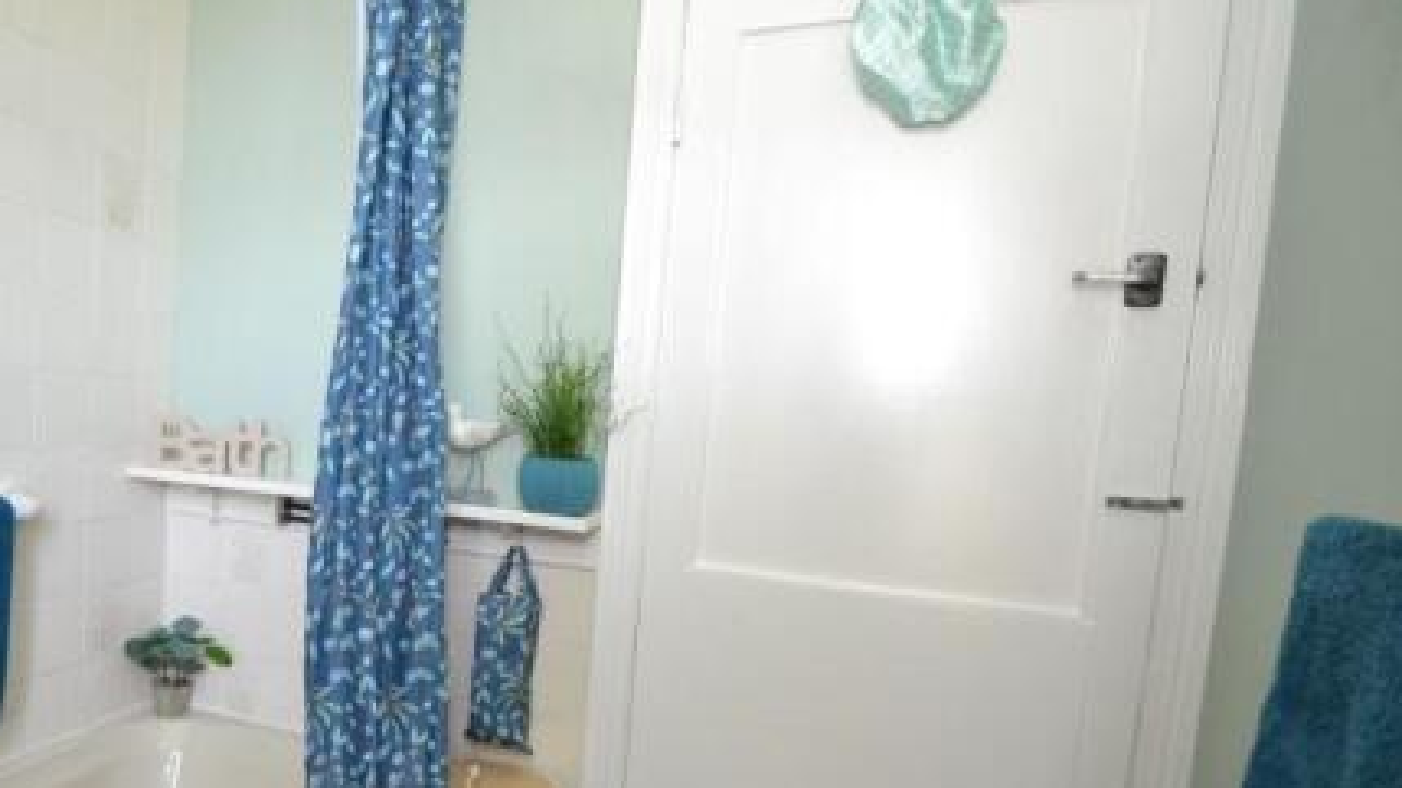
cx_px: 391
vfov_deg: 47.3
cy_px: 476
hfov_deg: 72.2
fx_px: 892
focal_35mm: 24
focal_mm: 10
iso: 1400
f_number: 3.5
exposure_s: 1/60
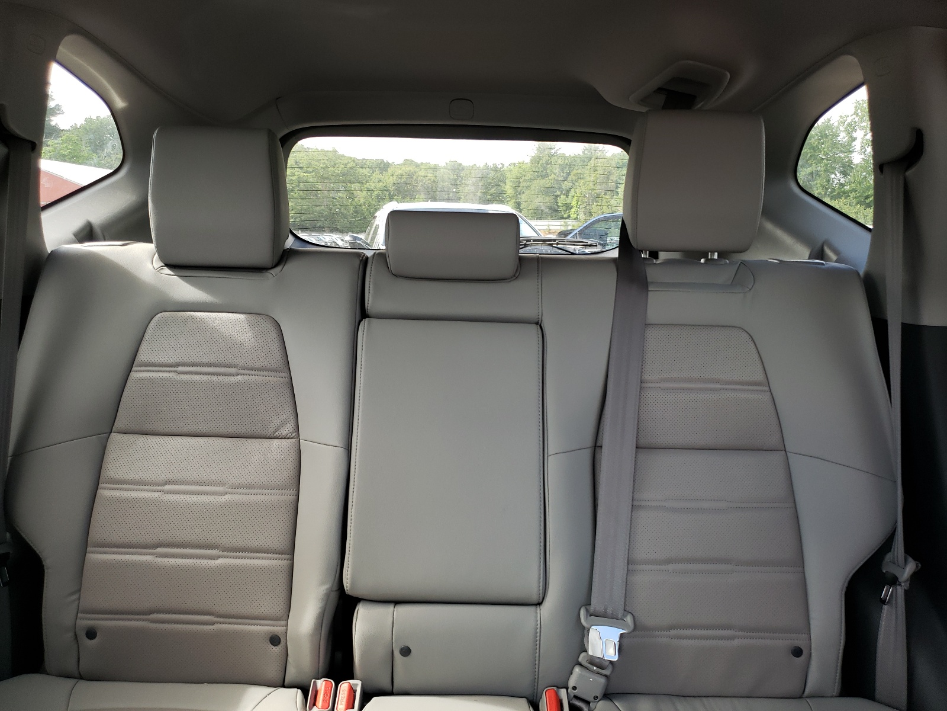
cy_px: 356
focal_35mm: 26
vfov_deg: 53.1
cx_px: 474
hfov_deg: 67.3
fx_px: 711
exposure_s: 1/120
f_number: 1.5
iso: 68
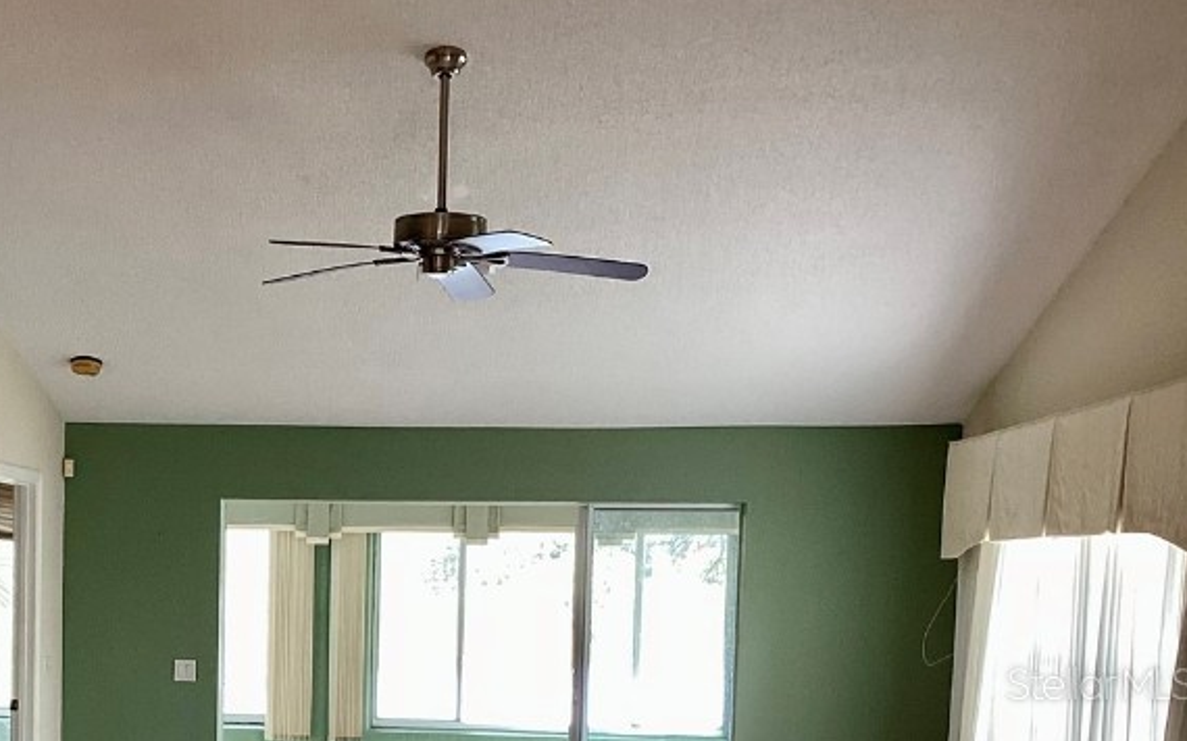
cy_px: 683
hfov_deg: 32.9
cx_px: 137
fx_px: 1908
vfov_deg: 21.4
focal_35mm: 59
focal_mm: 3.3
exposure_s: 1/60
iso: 100
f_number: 2.4
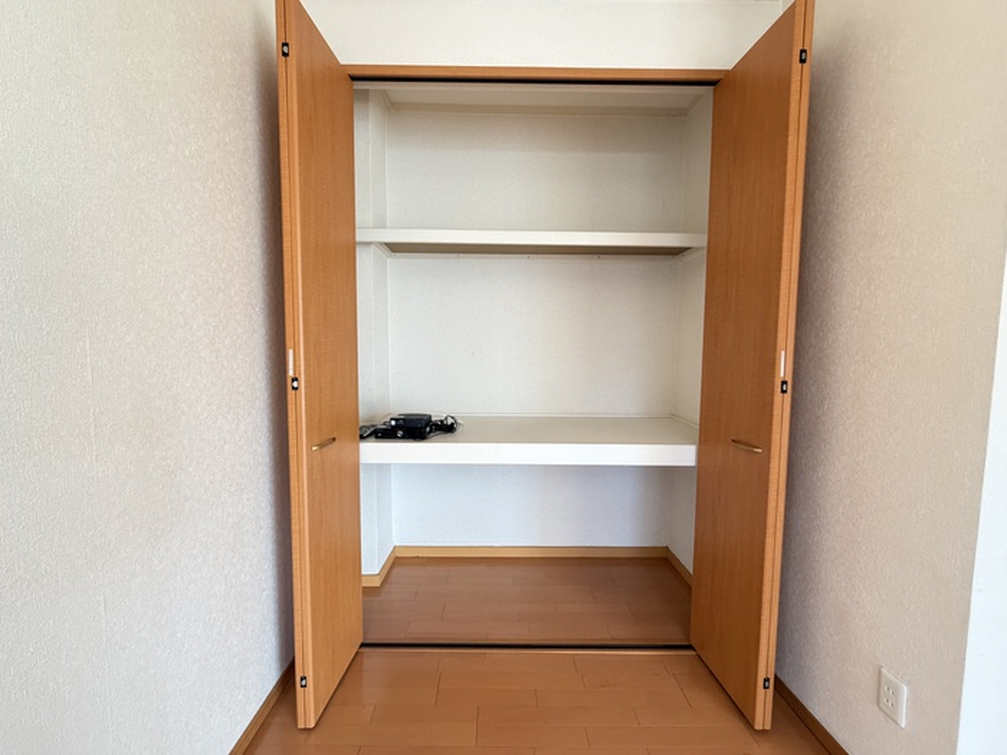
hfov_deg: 102.1
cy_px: 378
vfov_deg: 85.7
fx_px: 407
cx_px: 504
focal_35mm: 14
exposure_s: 1/60
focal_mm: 2.22
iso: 400
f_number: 2.2
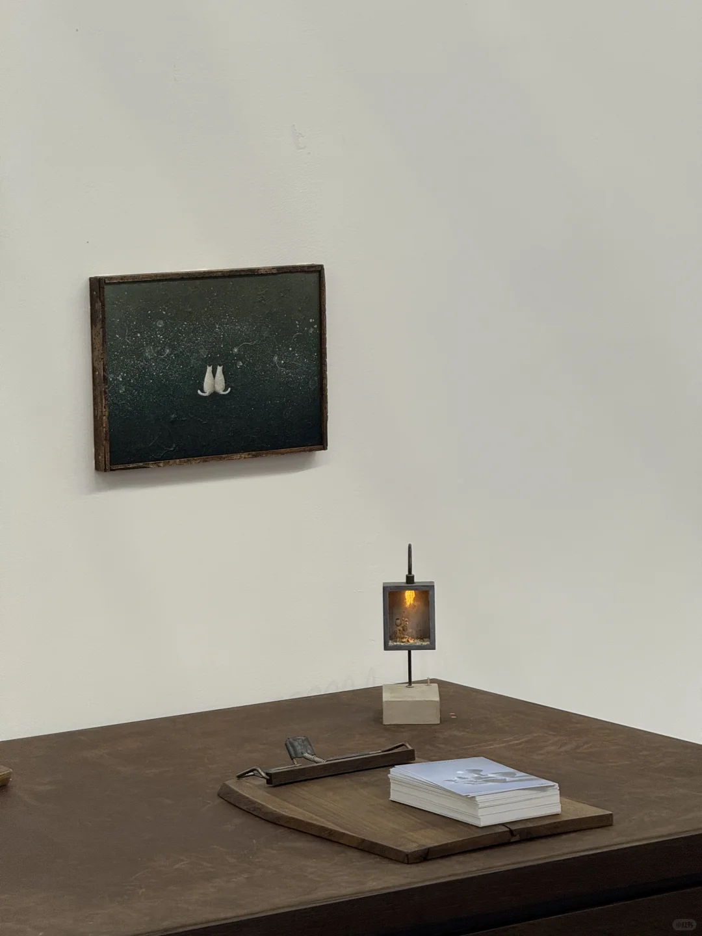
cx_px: 351
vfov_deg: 16.4
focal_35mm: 120
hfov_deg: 12.3
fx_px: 3245
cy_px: 468
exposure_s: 1/50
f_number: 2.8
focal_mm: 15.66
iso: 160
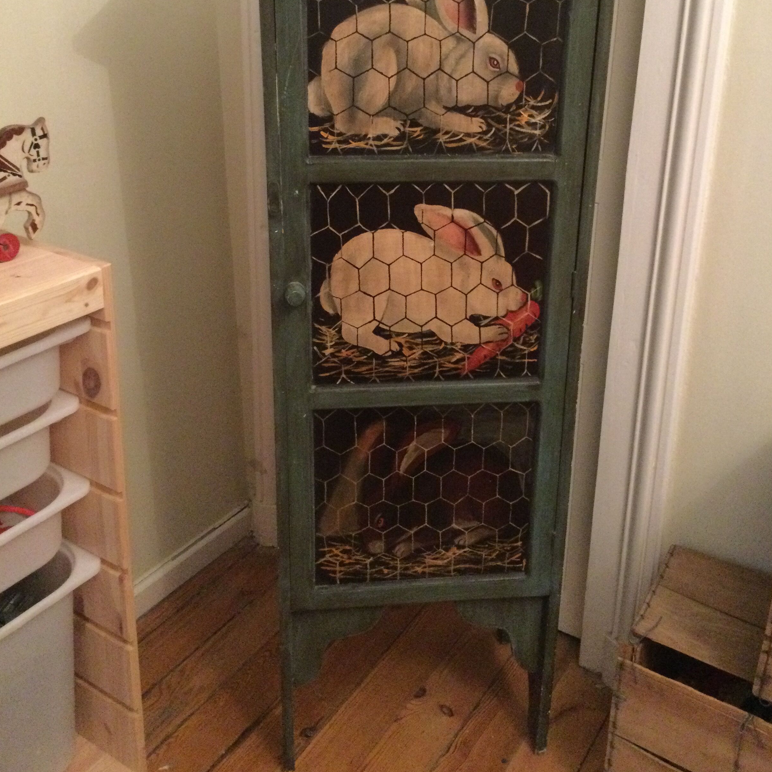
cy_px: 259
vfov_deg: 44.3
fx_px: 934
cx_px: 388
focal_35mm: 37
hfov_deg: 44.9
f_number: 2.4
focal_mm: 3.3
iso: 500
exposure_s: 1/17
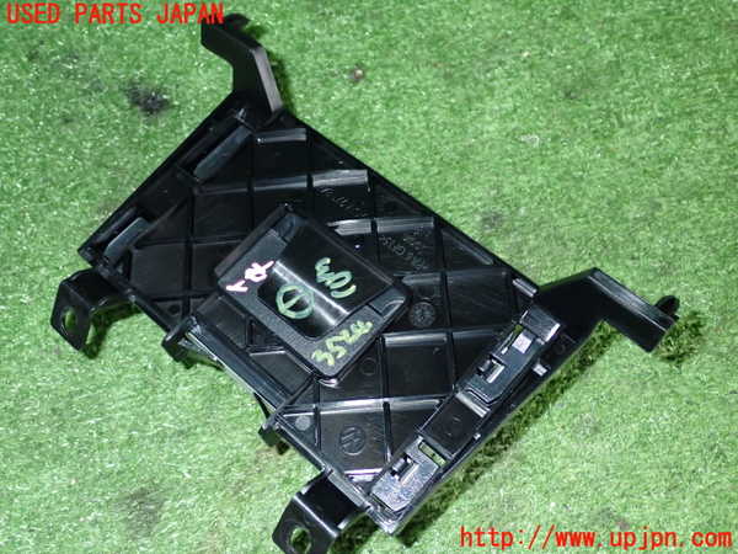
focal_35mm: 38
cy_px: 277
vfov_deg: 37.7
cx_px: 369
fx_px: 810
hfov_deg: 49.0
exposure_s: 1/40
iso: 500
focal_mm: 6.83
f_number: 8
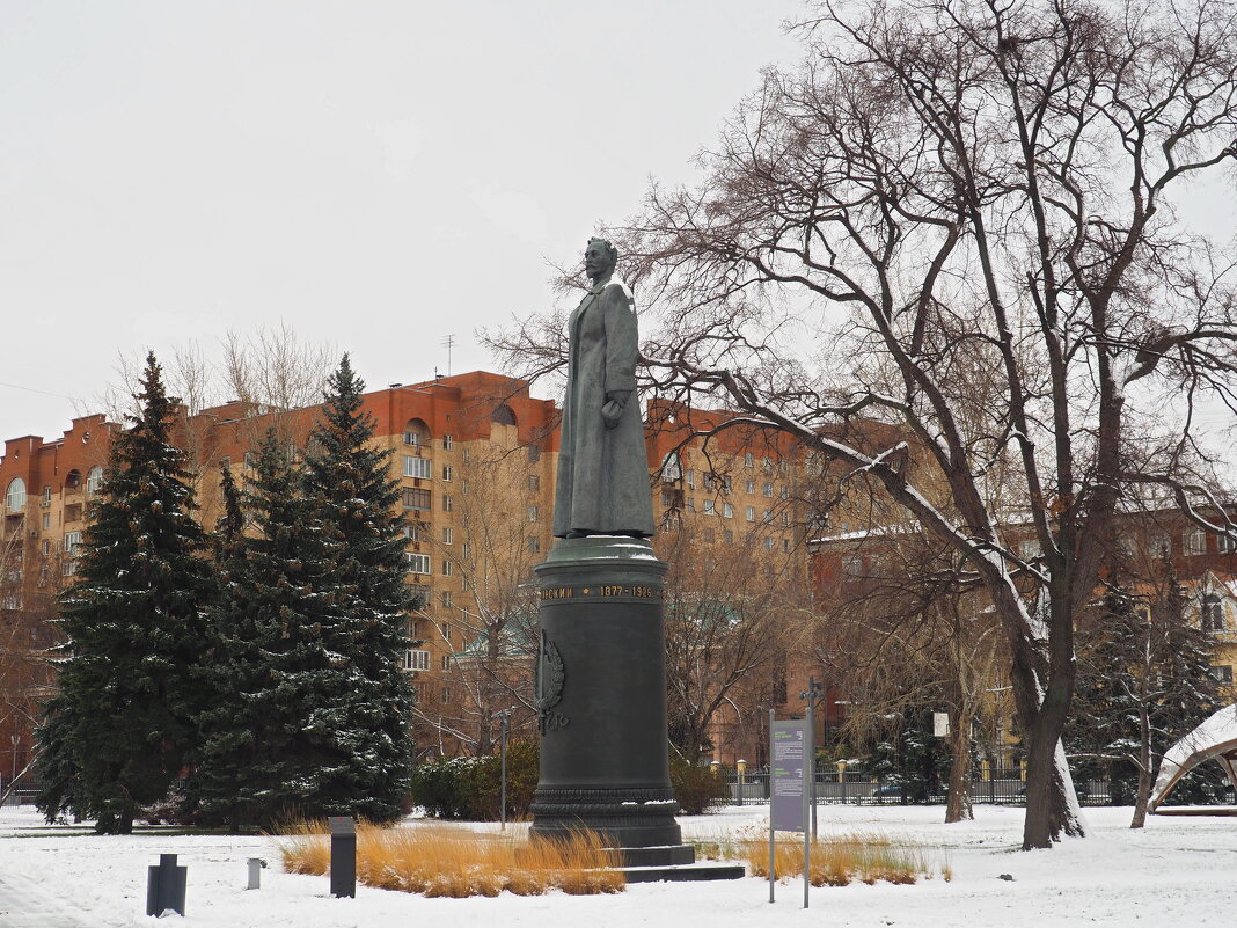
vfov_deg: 26.1
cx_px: 618
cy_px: 464
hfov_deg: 34.3
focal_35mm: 56
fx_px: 2001
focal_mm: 28
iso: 200
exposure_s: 1/50
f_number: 7.1
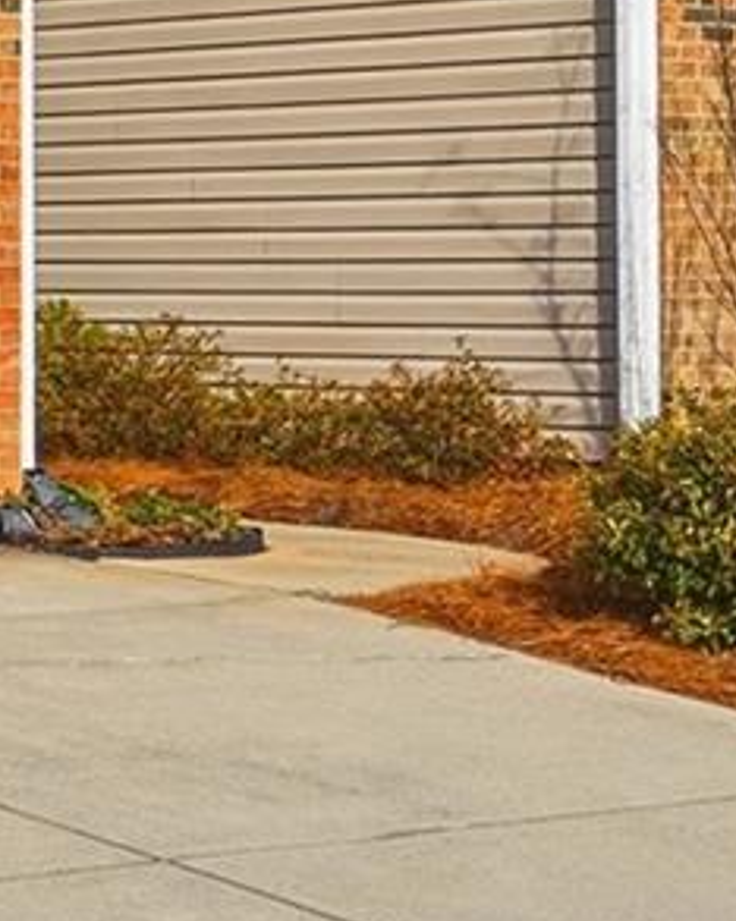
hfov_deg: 10.1
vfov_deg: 12.6
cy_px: 35
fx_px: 4116
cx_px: -31
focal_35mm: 151
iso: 50
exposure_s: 1/1600
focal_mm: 23
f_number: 13
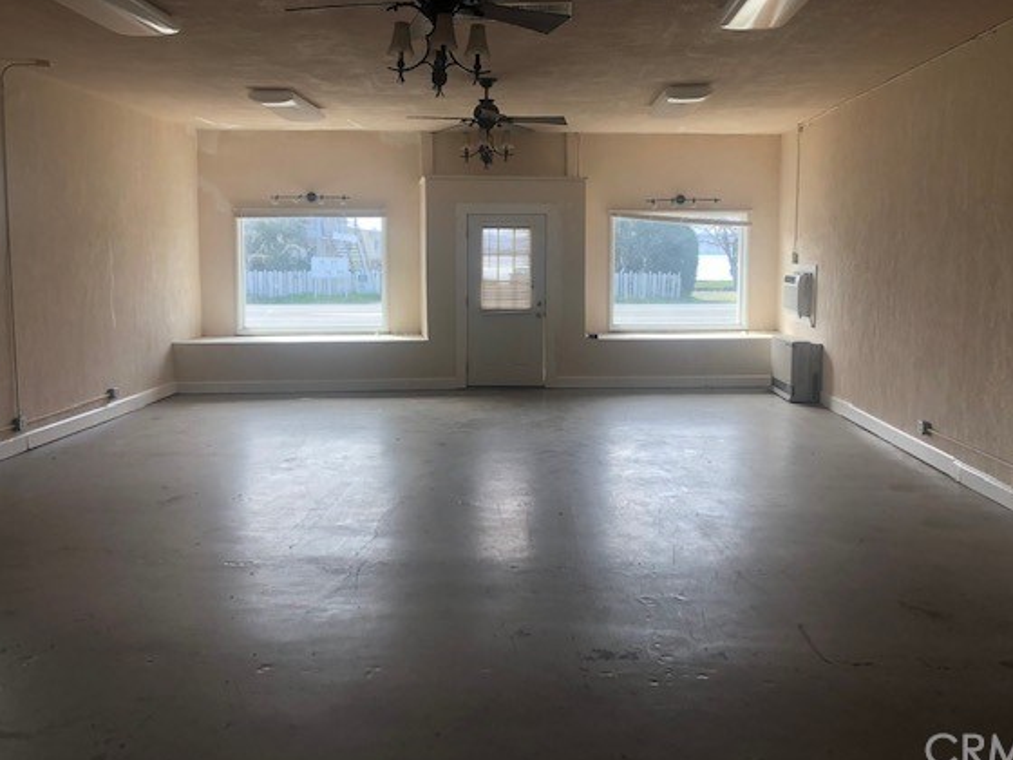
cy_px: 333
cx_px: 492
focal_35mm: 32
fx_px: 936
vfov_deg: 44.1
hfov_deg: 56.8
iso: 25
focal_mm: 3.99
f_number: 1.8
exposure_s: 1/120
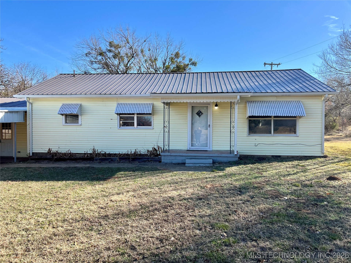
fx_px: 264
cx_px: 176
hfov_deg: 67.3
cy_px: 132
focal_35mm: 26
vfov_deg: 53.1
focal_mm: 5.7
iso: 50
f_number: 1.5
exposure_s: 1/2008
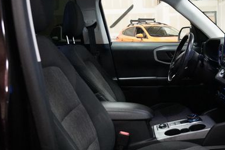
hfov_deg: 48.0
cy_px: 50
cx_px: 142
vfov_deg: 33.1
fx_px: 250
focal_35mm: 40
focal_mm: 16
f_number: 3.5
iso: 6400
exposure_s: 1/125
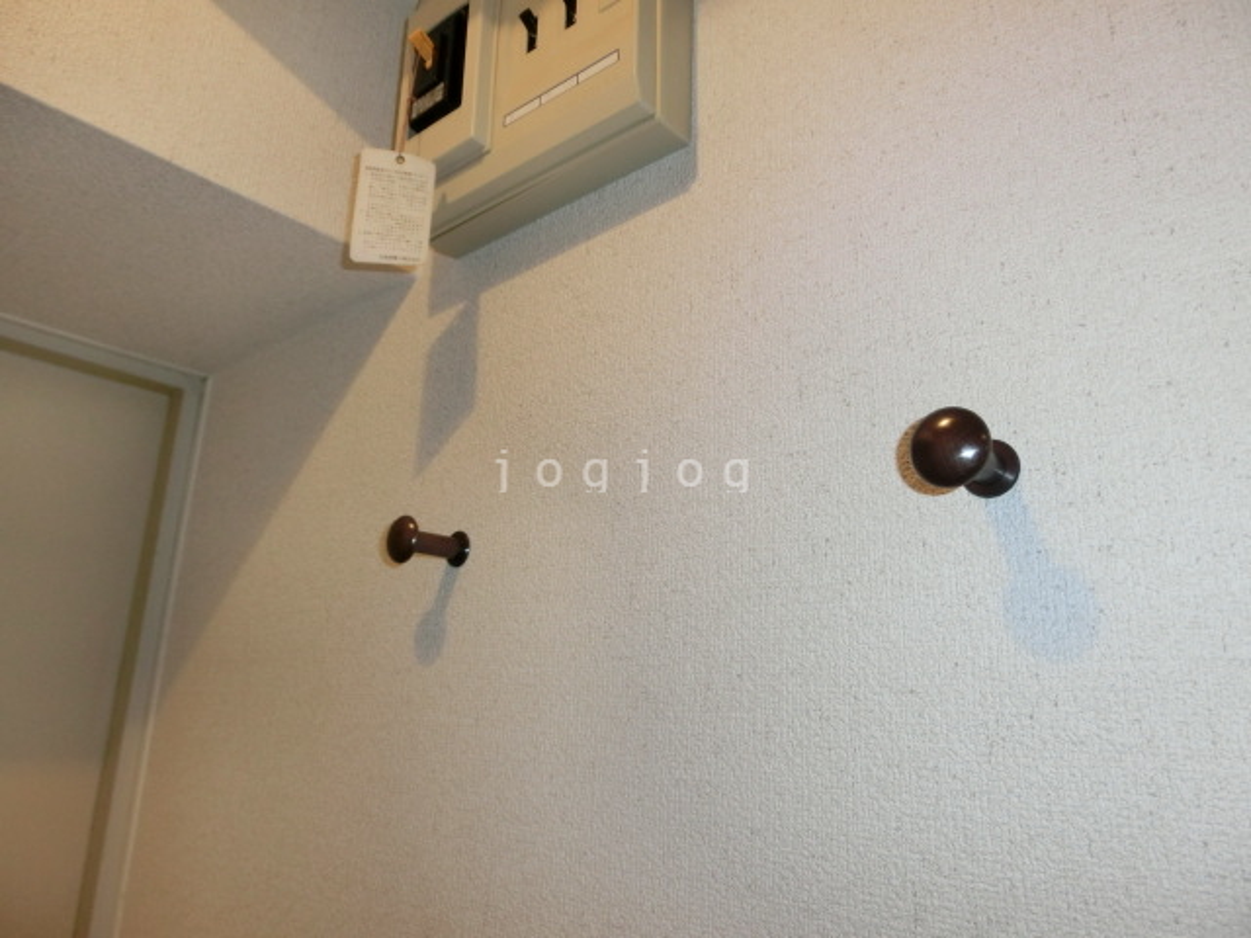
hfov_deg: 71.6
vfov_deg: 56.8
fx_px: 867
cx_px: 626
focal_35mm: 24
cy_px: 469
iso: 160
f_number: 3
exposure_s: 1/125
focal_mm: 4.24
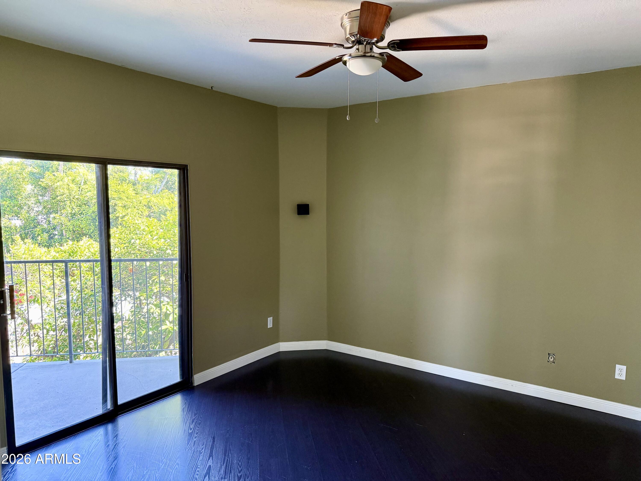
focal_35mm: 24
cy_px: 240
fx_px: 444
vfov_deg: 56.8
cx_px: 320
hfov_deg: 71.6
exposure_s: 1/60
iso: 320
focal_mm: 6.76
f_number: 1.78
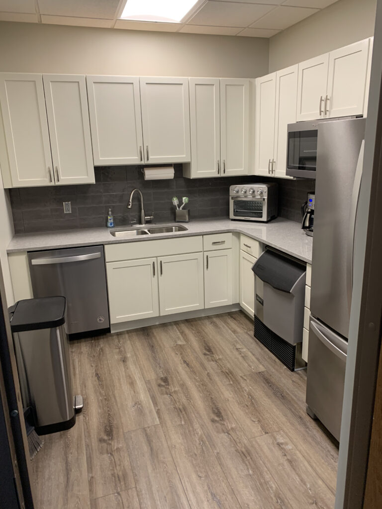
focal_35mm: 26
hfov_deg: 53.1
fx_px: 383
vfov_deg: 67.3
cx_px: 191
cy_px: 254
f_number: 1.8
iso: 64
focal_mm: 4.25
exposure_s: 1/60
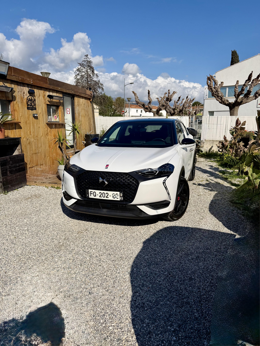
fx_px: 240
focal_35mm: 24
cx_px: 130
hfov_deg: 56.8
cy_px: 173
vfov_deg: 71.6
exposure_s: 1/10309
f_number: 1.78
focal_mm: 6.76
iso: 80
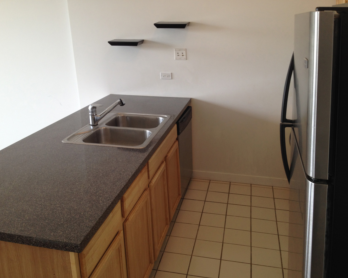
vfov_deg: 40.1
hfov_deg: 49.1
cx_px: 167
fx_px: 381
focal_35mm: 37
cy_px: 140
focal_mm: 4.28
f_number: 2.4
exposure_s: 1/24
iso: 50
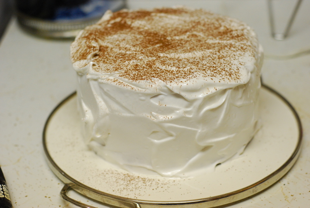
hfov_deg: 27.0
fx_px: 646
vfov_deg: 18.2
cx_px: 155
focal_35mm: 75
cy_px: 104
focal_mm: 50
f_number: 2.5
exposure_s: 1/100
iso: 800
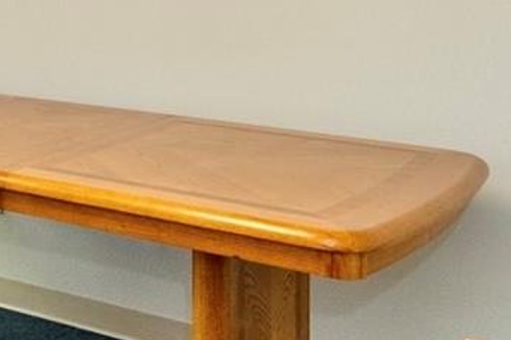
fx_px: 1064
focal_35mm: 75
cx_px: -364
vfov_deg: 17.2
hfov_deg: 20.5
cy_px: -93
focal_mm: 16
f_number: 9
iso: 200
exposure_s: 1/250
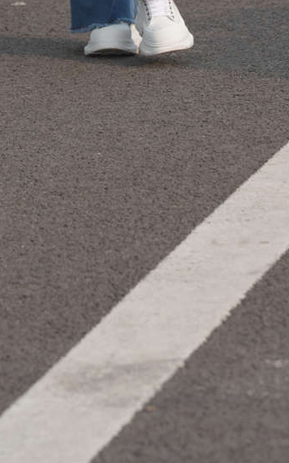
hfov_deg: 2.9
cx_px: 119
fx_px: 5702
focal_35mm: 452
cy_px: -276
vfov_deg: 4.6
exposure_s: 1/500
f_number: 5
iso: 200
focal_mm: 135
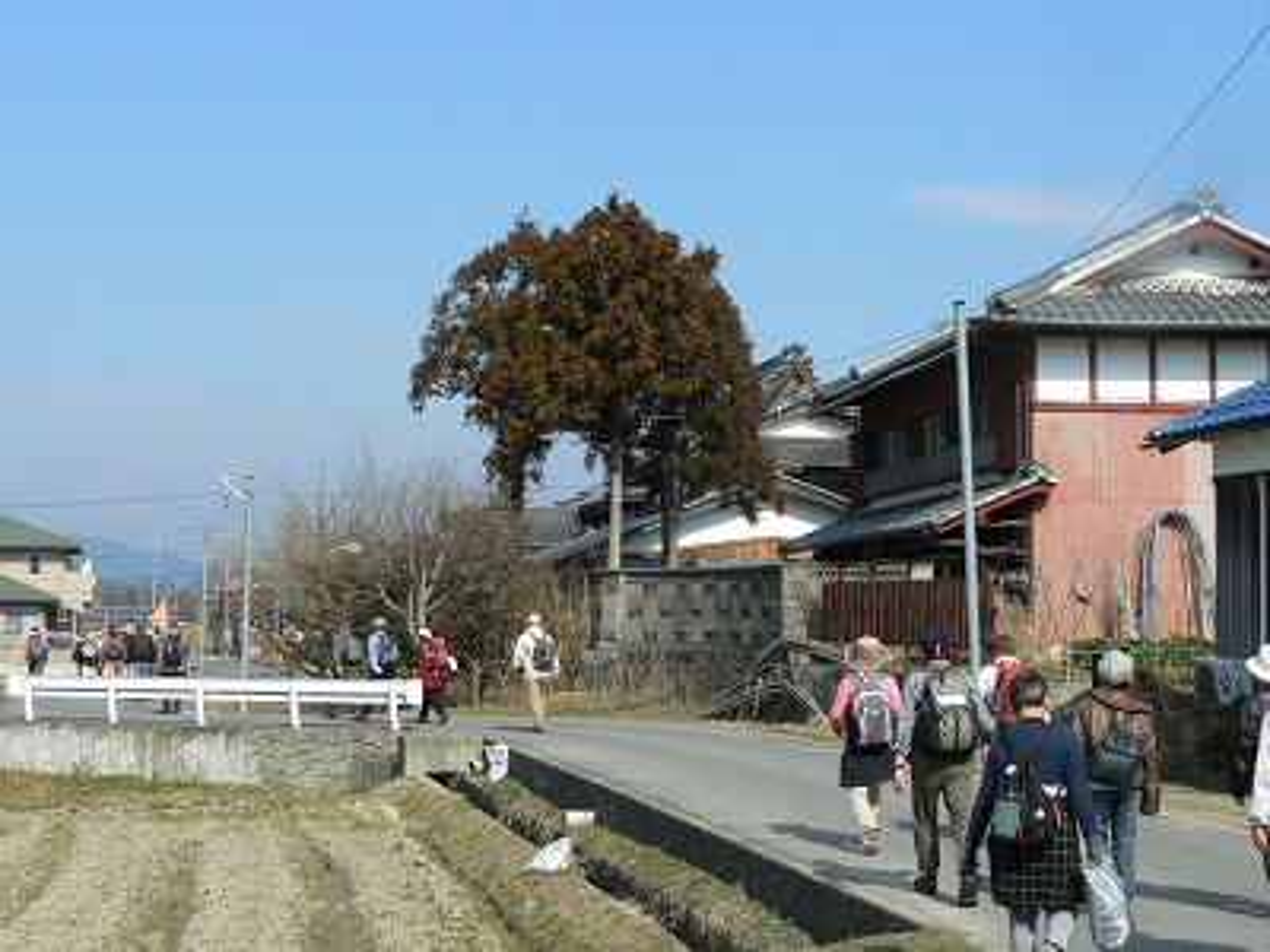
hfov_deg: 31.2
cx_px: 635
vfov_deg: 23.7
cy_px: 476
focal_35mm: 62
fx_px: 2275
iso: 80
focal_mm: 10.4
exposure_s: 1/500
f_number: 6.3
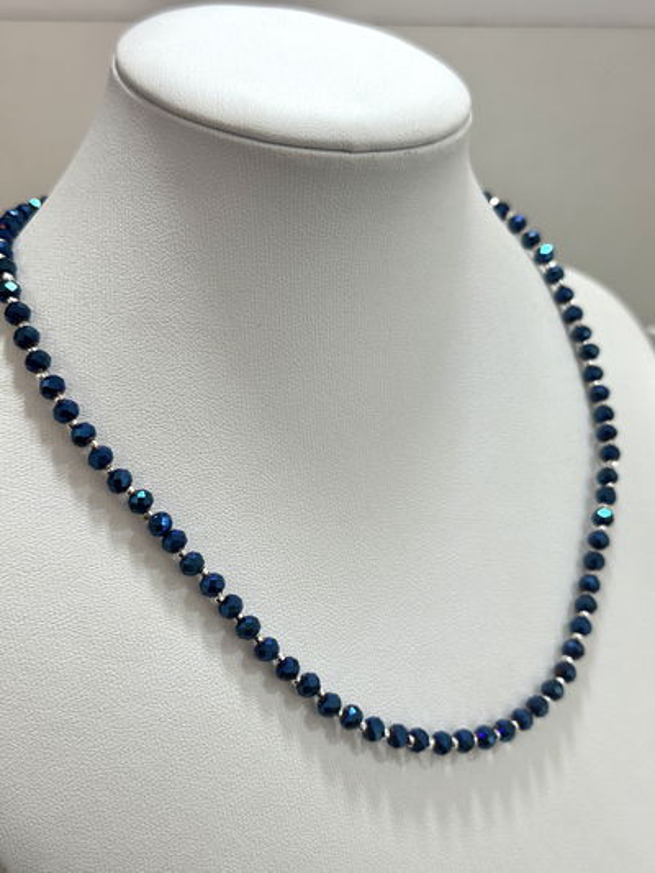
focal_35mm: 48
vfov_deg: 39.6
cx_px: 328
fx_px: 1211
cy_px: 436
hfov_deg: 30.3
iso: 50
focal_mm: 6.76
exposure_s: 1/50
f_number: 1.78
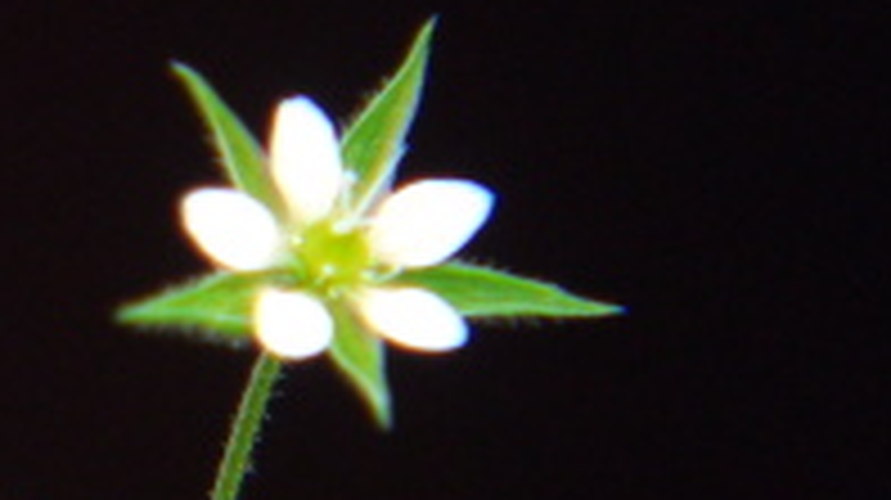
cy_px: 354
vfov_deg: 2.0
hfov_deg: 3.5
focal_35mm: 616
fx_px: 14542
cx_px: 27
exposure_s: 1/250
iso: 80
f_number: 4
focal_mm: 37.3
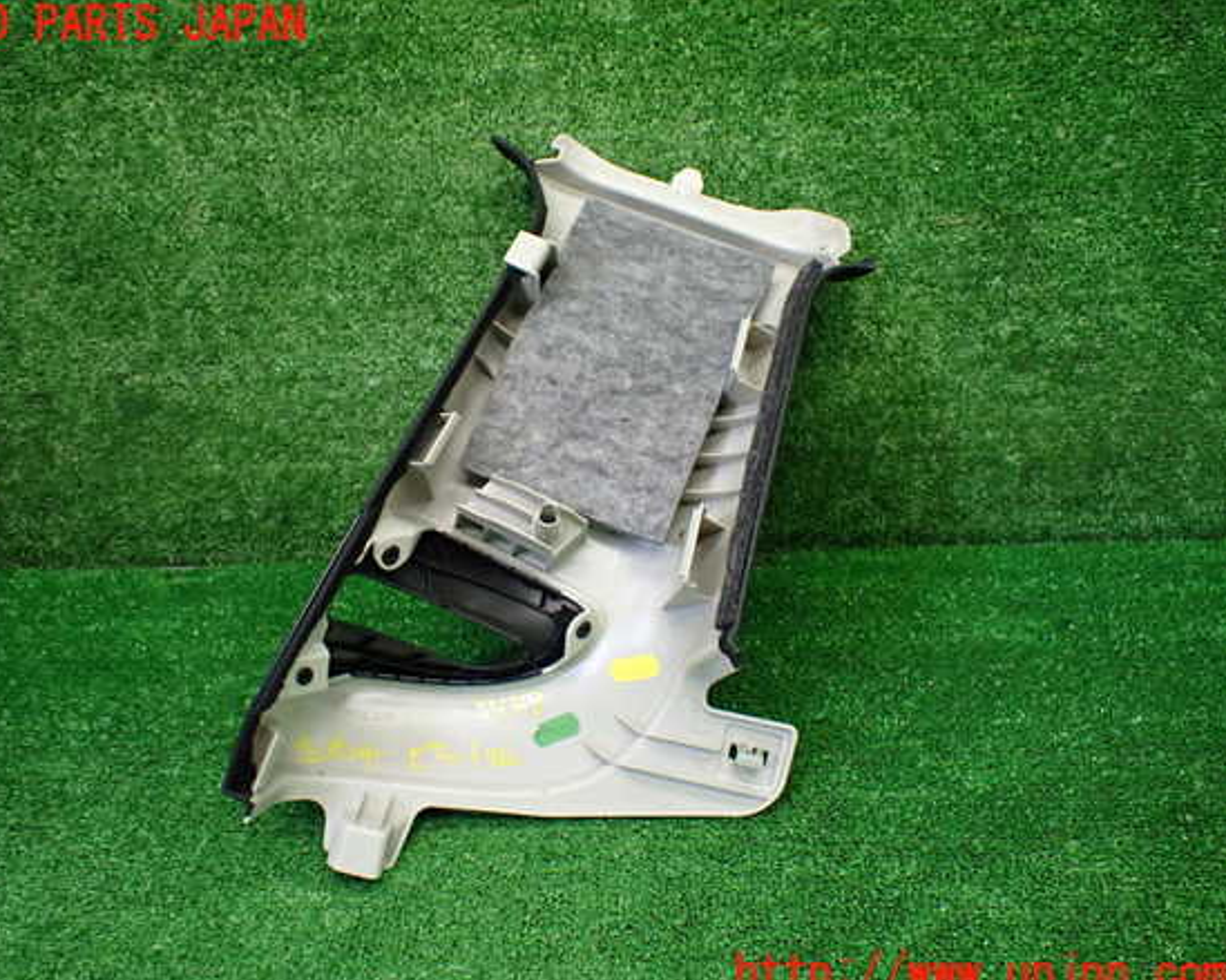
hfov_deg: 55.6
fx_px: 1161
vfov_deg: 45.8
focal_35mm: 32
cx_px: 569
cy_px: 500
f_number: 2.3
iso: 500
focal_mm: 5.4
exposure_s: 1/125
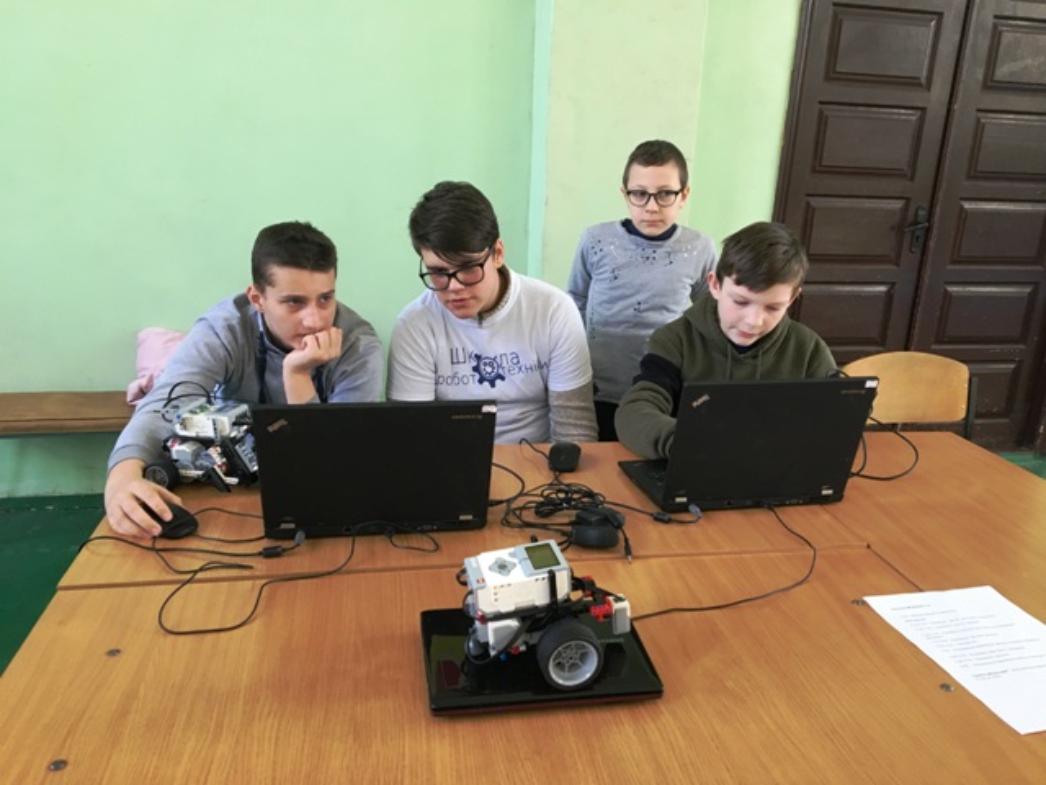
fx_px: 876
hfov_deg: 61.7
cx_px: 523
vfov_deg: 48.2
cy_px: 392
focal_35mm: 29
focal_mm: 4.15
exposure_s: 1/33
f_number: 2.2
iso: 50
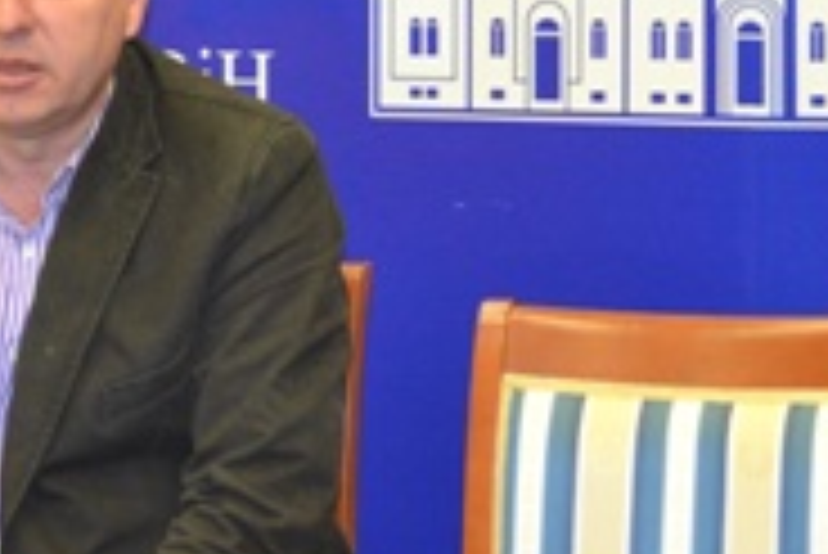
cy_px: 65
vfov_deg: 9.4
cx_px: 176
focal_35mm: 146
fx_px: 3361
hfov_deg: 14.0
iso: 1250
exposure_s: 1/60
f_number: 4.5
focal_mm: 28
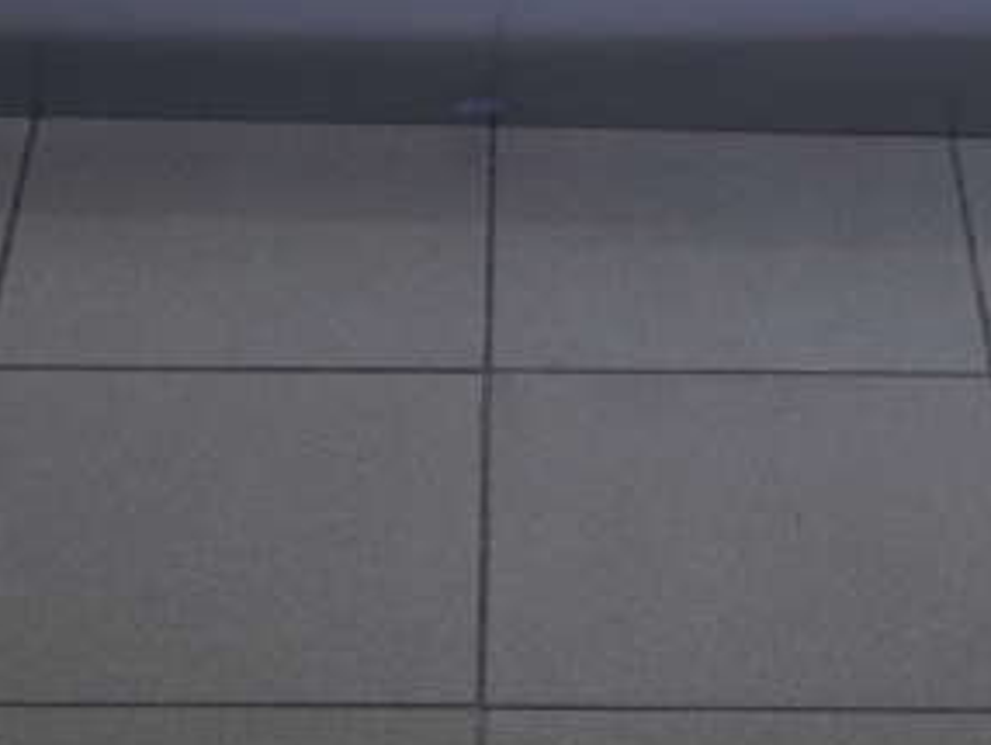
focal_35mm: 133
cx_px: 599
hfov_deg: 14.8
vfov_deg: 10.6
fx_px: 3811
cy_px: -490
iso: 1000
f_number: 4.5
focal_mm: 24
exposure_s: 1/160
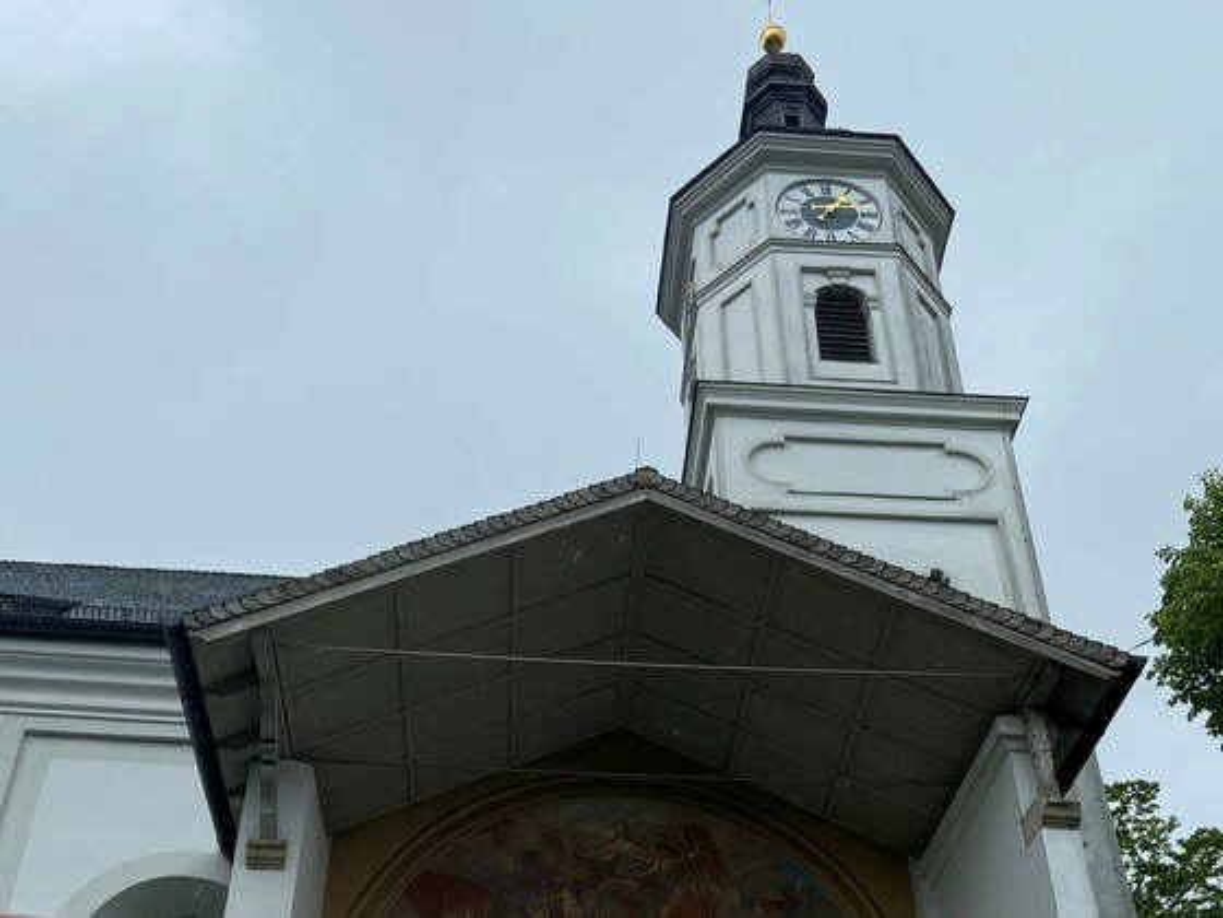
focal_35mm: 26
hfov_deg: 67.3
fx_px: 919
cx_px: 612
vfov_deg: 53.1
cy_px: 459
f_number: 1.8
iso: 32
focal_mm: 4.25
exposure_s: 1/782
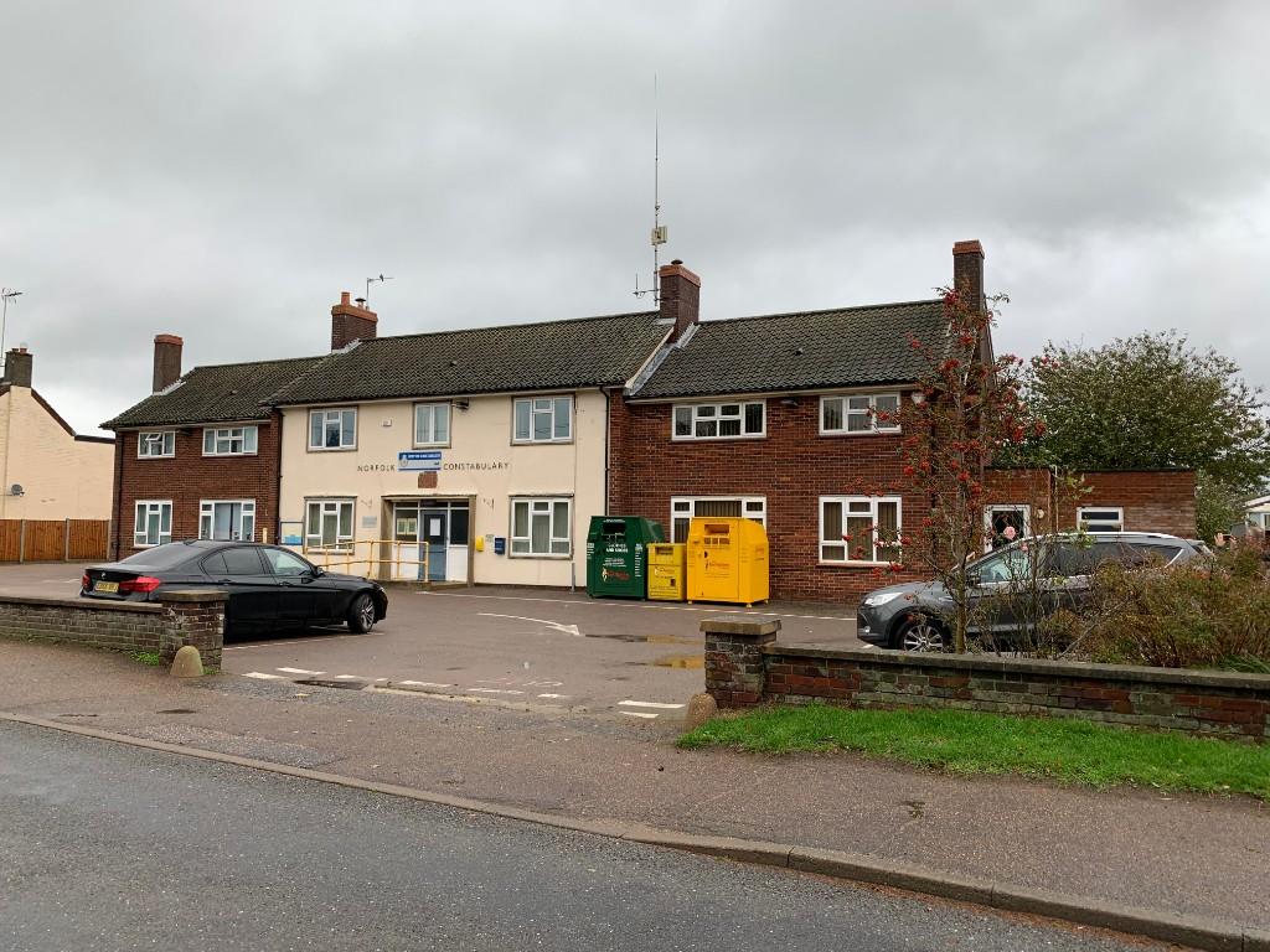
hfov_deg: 67.3
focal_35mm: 26
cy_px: 476
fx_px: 954
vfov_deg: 53.1
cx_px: 635
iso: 25
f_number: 1.8
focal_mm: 4.25
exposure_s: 1/306
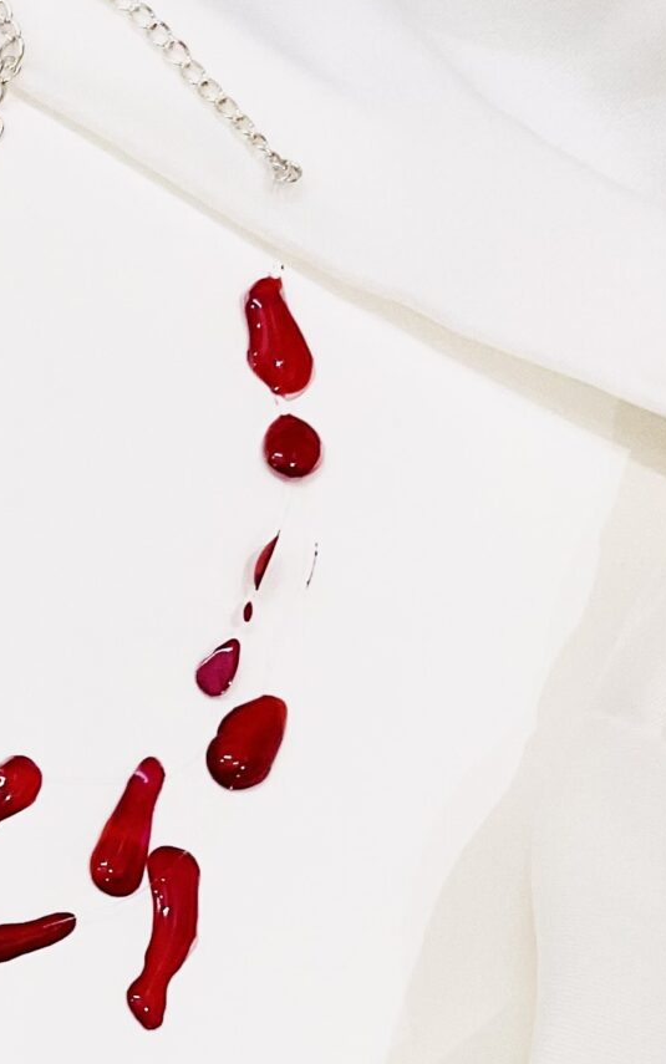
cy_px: 767
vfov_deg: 22.4
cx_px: -454
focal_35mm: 92
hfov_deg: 13.1
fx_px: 2670
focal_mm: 3
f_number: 1.8
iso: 64
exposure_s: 1/50
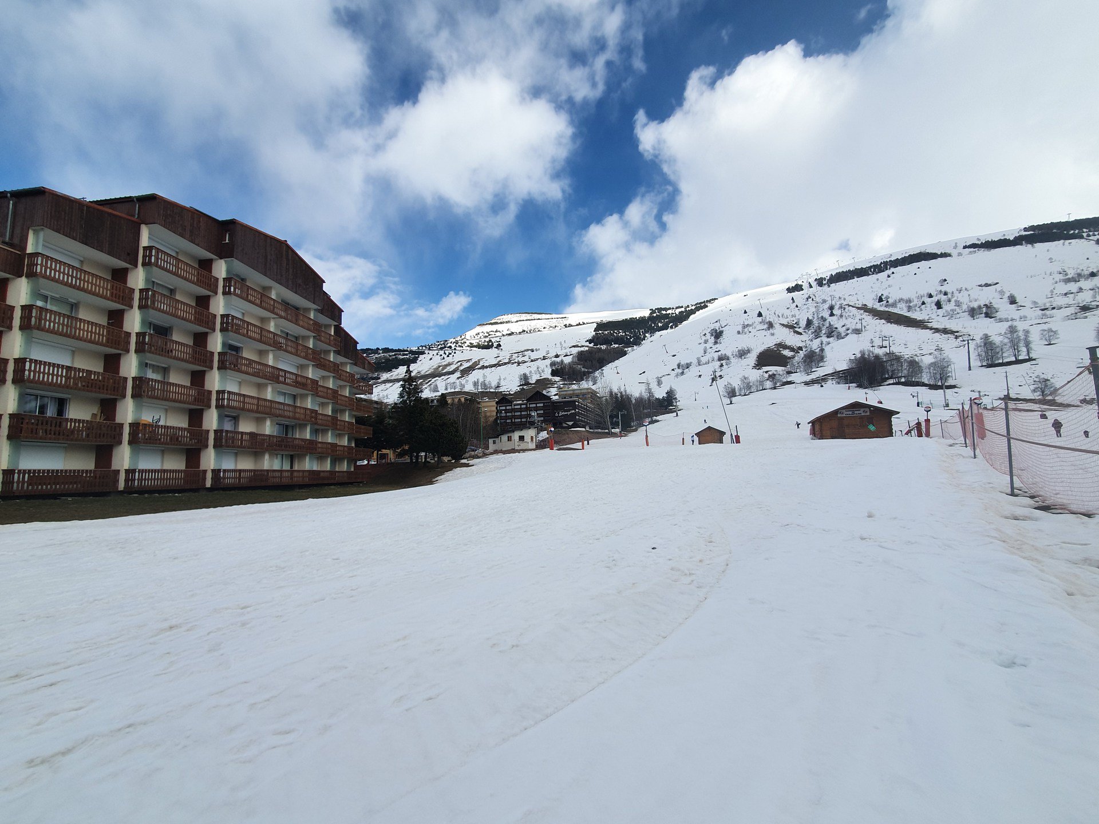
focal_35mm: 13
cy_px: 412
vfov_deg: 89.9
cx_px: 550
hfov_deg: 106.2
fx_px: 413
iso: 50
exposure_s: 1/1156
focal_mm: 1.8
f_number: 2.2
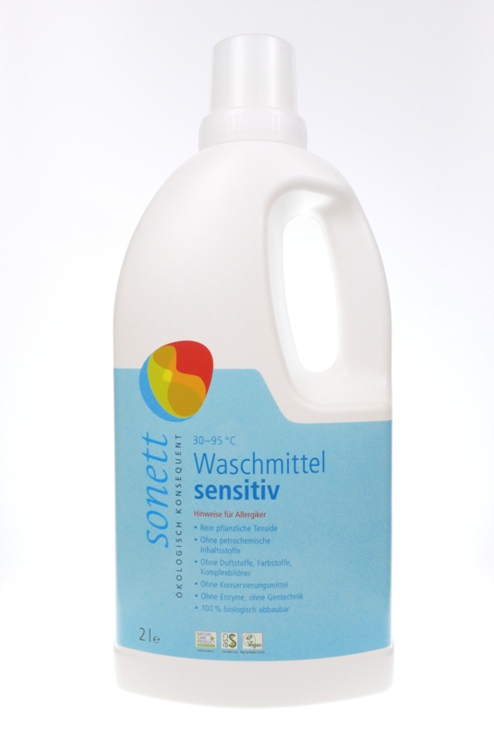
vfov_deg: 57.2
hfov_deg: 40.0
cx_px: 247
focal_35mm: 33
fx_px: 678
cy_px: 370
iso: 1600
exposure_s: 1/40
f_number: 16
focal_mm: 14.9
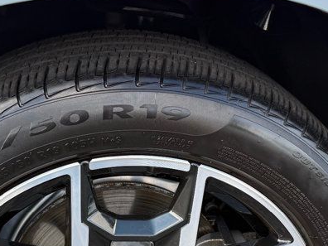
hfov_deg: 31.1
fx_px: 587
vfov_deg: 23.0
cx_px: 123
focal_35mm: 62
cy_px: 226
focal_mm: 6.76
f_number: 1.78
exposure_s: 1/290
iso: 100
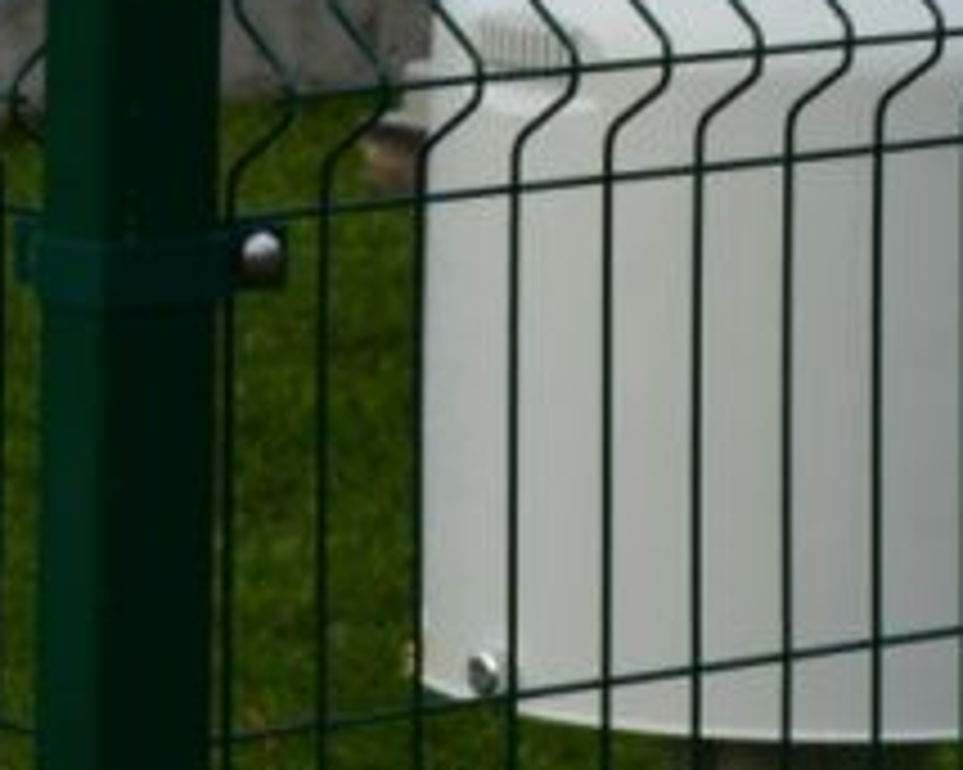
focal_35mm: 417
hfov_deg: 4.6
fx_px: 11880
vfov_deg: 3.7
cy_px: -784
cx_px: 180
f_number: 11
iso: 200
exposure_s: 1/100
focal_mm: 62
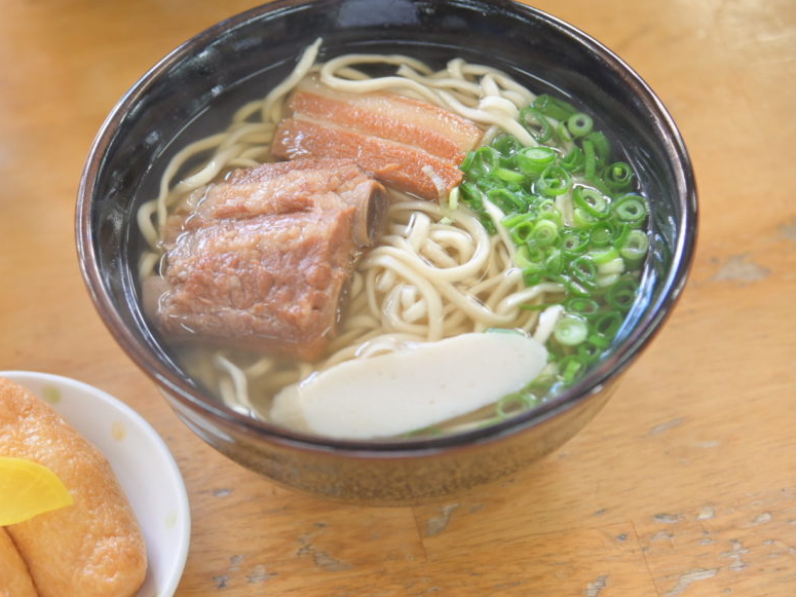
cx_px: 285
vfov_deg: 13.7
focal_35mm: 108
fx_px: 2483
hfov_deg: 18.2
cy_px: 321
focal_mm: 85
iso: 1400
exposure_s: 1/100
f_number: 4
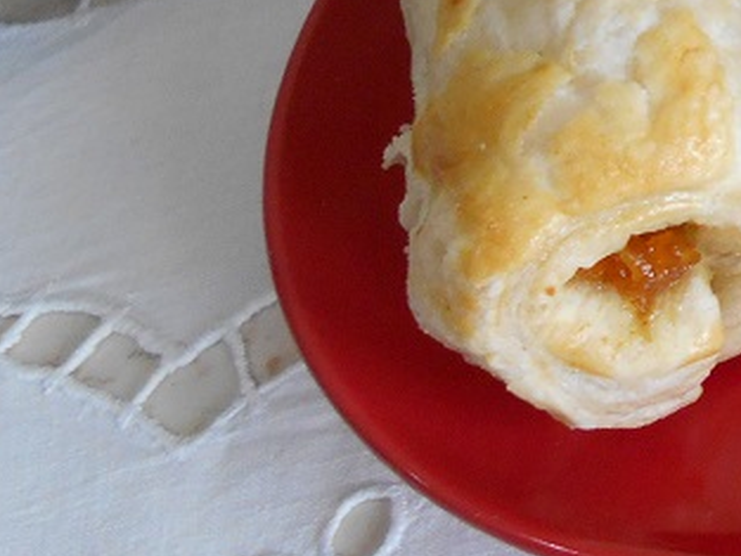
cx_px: 1053
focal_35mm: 85
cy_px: -334
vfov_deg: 15.7
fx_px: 1820
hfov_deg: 20.3
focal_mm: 4.6
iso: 250
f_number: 3.2
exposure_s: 1/30
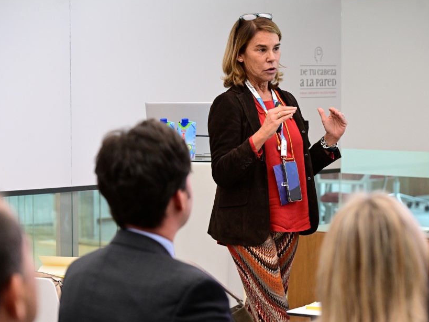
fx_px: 1425
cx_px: 223
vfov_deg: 12.9
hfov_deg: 17.1
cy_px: 196
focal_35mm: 115
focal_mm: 85
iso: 2500
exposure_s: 1/250
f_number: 4
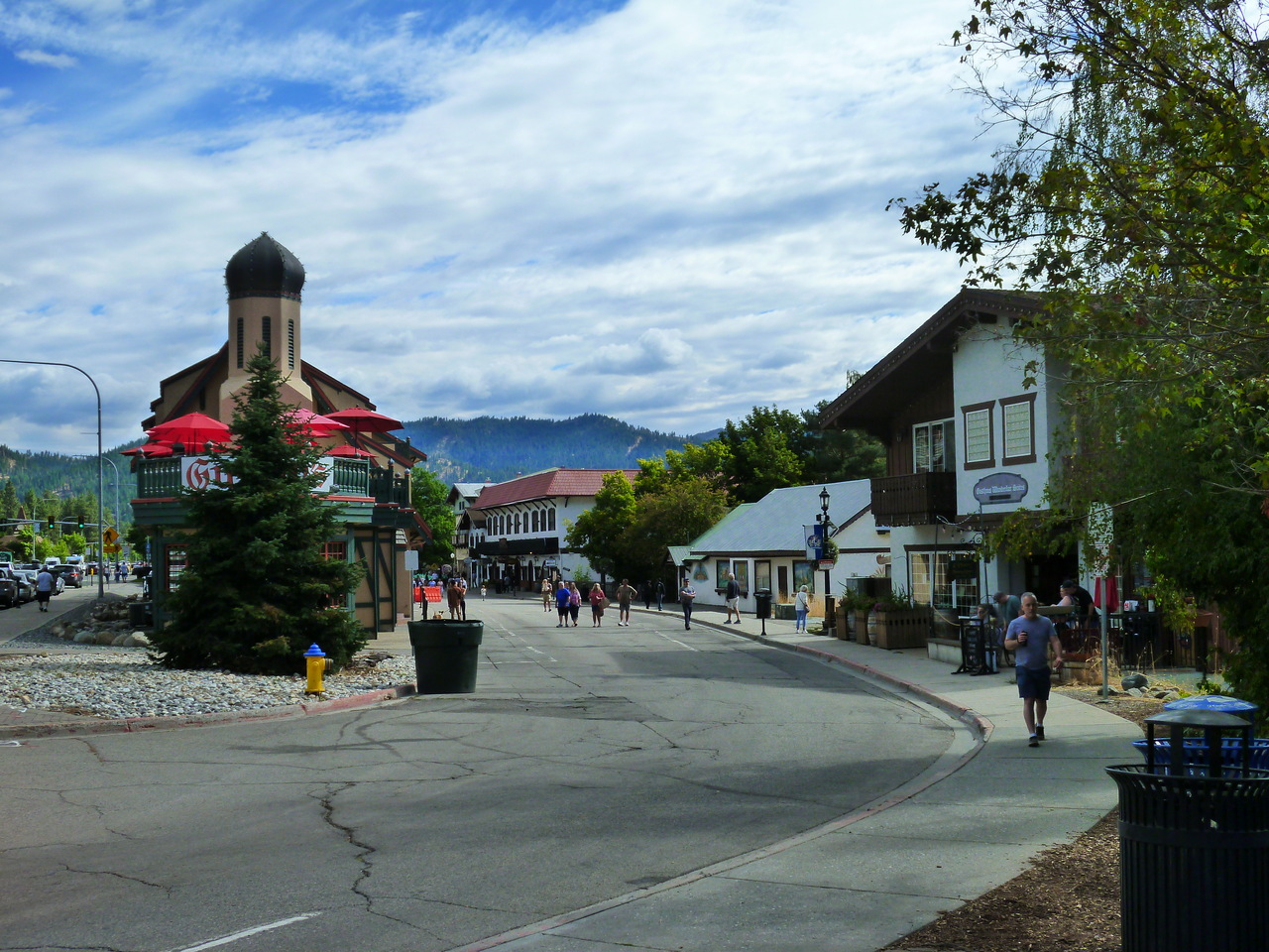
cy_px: 476
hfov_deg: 49.0
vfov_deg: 37.7
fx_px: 1393
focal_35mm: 38
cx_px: 634
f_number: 3.9
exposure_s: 1/800
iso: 200
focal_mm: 6.7
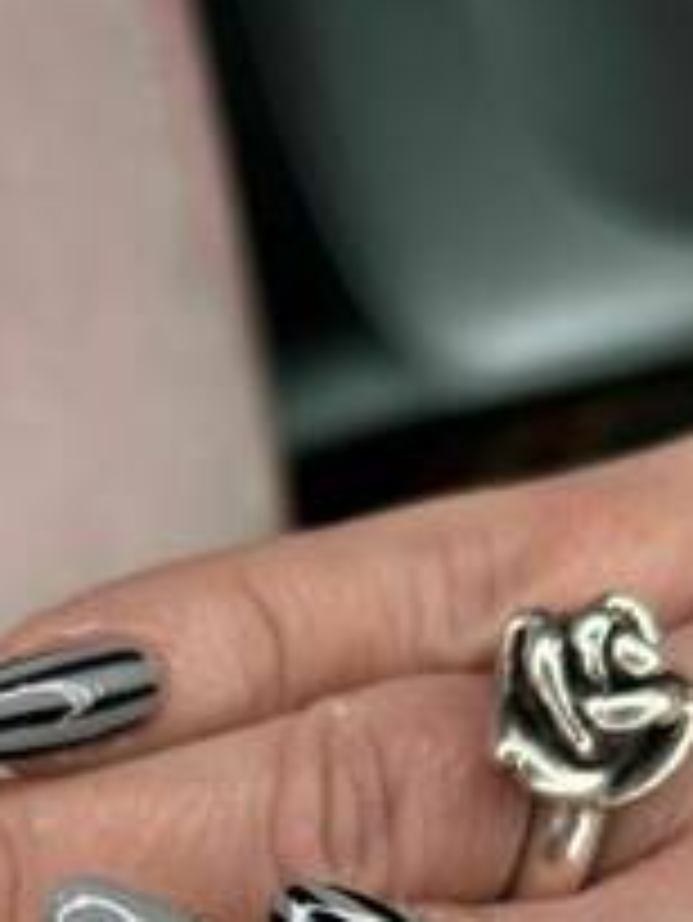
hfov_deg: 19.3
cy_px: 1232
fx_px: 2027
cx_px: 176
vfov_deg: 22.6
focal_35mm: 76
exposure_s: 1/419
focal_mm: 5.96
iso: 50
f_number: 1.6
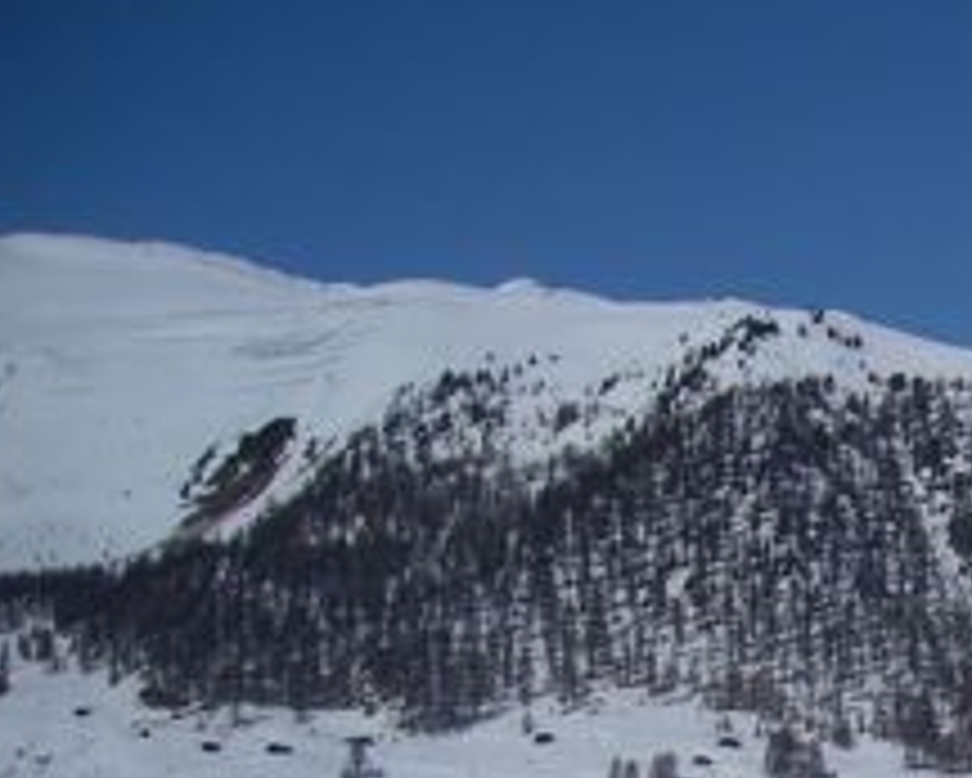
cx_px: 1390
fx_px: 2907
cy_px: 958
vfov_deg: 14.7
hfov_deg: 17.4
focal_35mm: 101
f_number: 5.6
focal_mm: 5.7
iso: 64
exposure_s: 1/1500
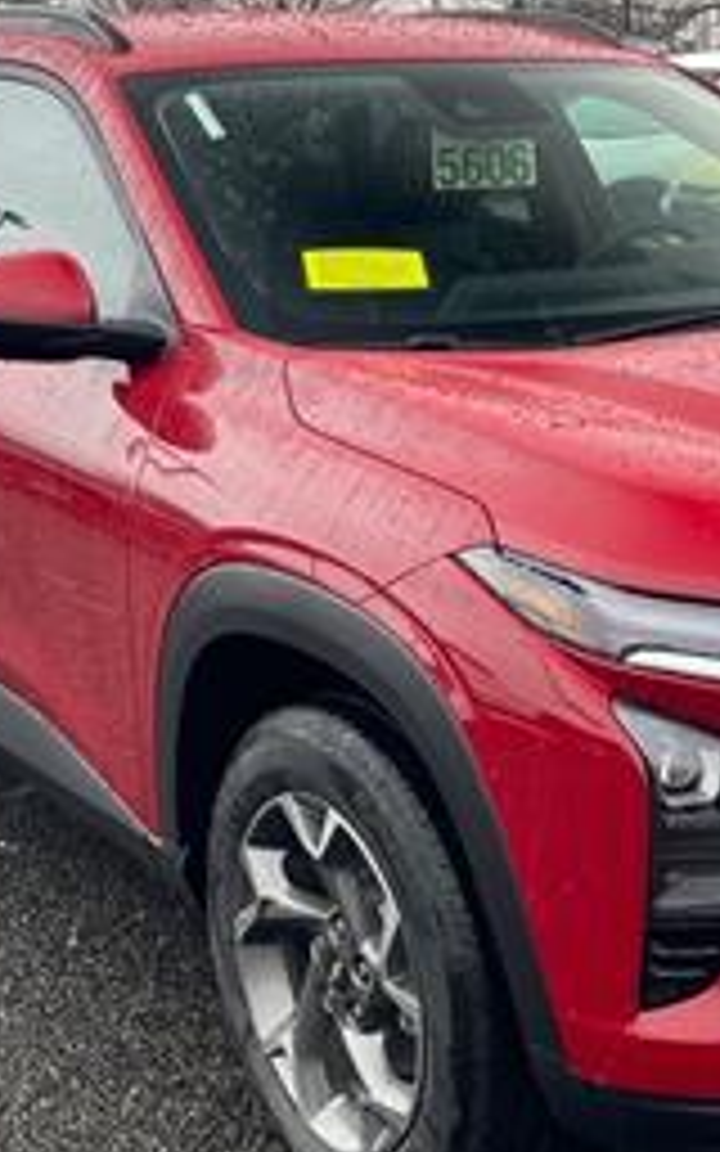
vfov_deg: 29.8
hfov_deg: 18.7
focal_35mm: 69
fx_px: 2166
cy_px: 612
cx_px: 580
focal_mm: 4.2
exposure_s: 1/169
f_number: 1.6
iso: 32
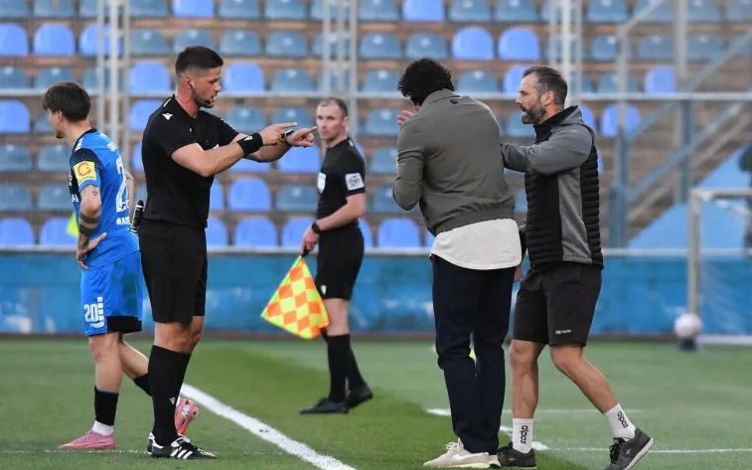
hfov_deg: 6.0
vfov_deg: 3.8
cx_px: 376
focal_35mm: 348
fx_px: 7132
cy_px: 247
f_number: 5
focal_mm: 340
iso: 2500
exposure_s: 1/1000
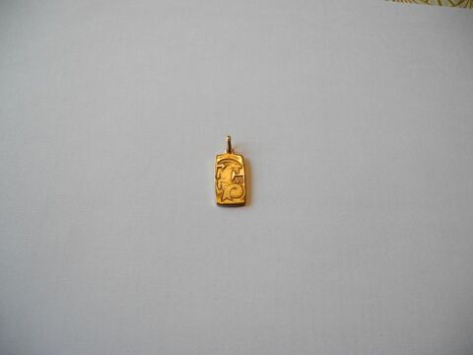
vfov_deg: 49.7
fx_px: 383
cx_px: 236
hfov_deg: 63.4
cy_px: 178
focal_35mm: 28
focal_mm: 6
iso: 250
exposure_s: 1/30
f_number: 2.8
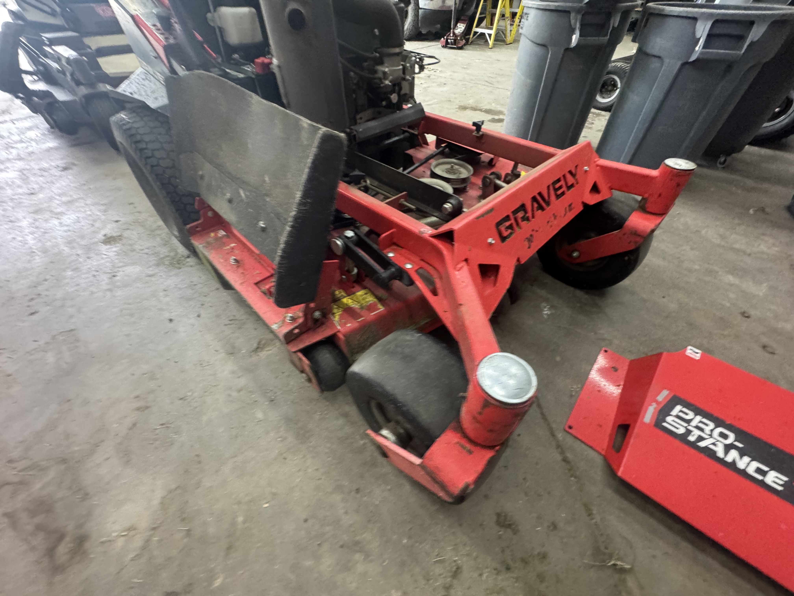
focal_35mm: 14
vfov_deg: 85.7
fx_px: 321
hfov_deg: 102.1
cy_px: 298
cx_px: 397
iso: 500
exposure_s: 1/60
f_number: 2.2
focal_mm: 2.22
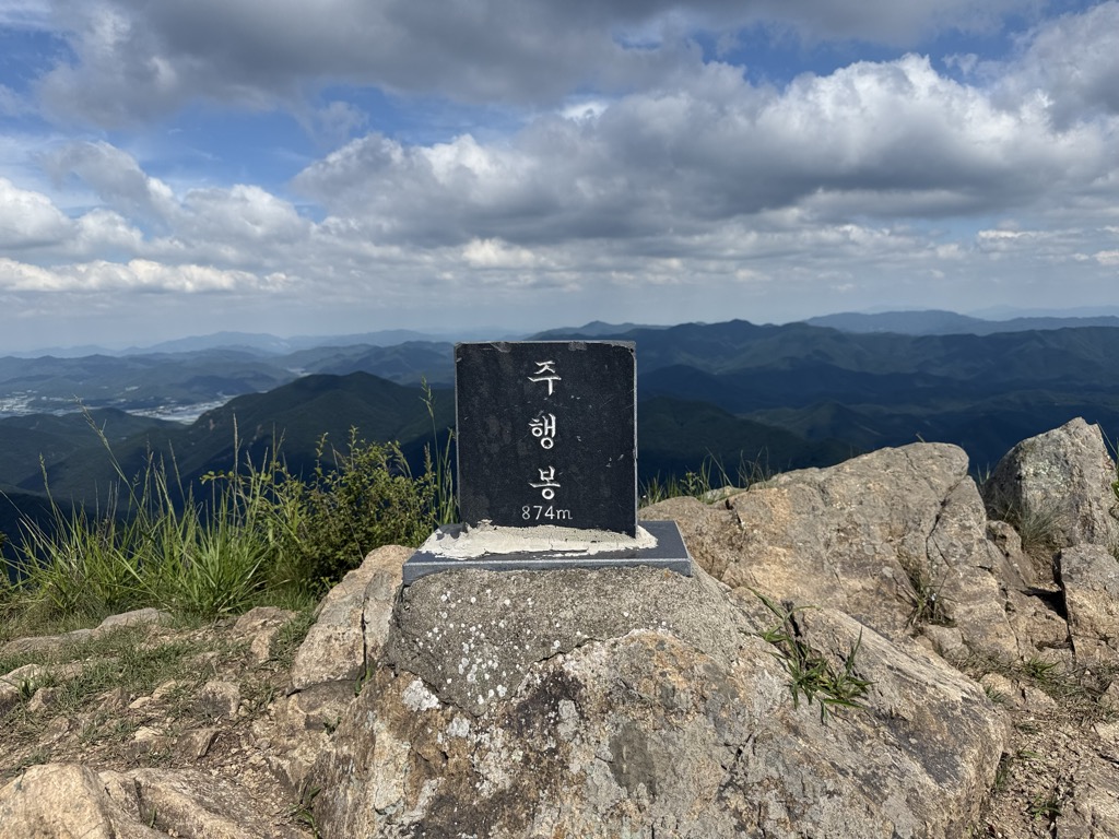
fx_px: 776
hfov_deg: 71.6
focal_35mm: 24
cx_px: 560
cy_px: 420
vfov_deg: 56.8
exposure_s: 1/6173
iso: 80
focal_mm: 6.76
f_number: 1.78
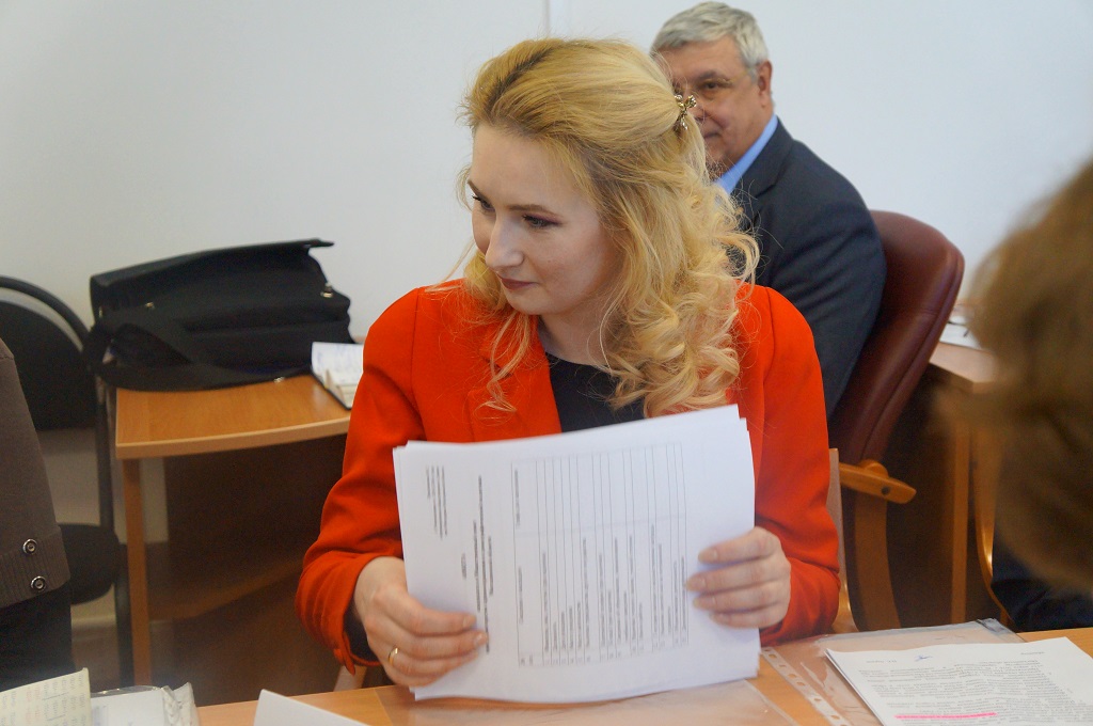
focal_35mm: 57
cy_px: 363
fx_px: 1728
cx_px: 546
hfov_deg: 35.1
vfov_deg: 23.7
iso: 2000
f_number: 4.5
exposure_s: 1/160
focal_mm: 38
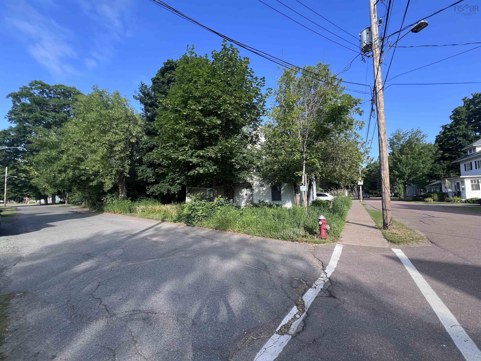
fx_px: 181
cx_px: 240
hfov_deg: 106.2
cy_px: 180
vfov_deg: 89.9
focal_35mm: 13
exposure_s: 1/421
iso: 32
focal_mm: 1.57
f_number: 1.8
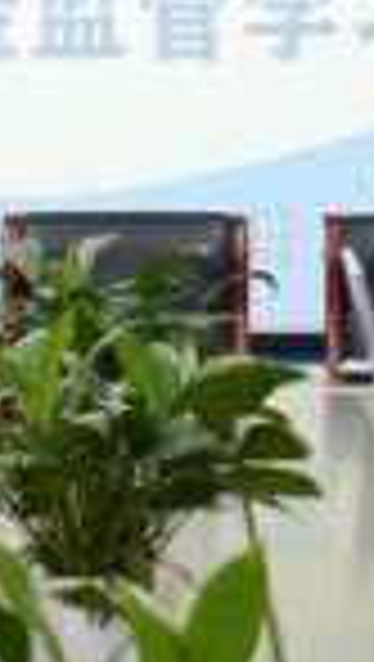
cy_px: 27
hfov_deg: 4.9
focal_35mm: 249
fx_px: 4377
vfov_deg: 8.6
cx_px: 198
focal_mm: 50
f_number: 6.3
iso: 800
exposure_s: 1/30
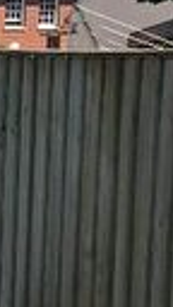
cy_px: 229
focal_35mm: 167
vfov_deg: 12.8
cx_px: -500
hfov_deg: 6.1
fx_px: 1362
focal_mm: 3.99
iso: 20
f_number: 1.8
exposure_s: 1/1880
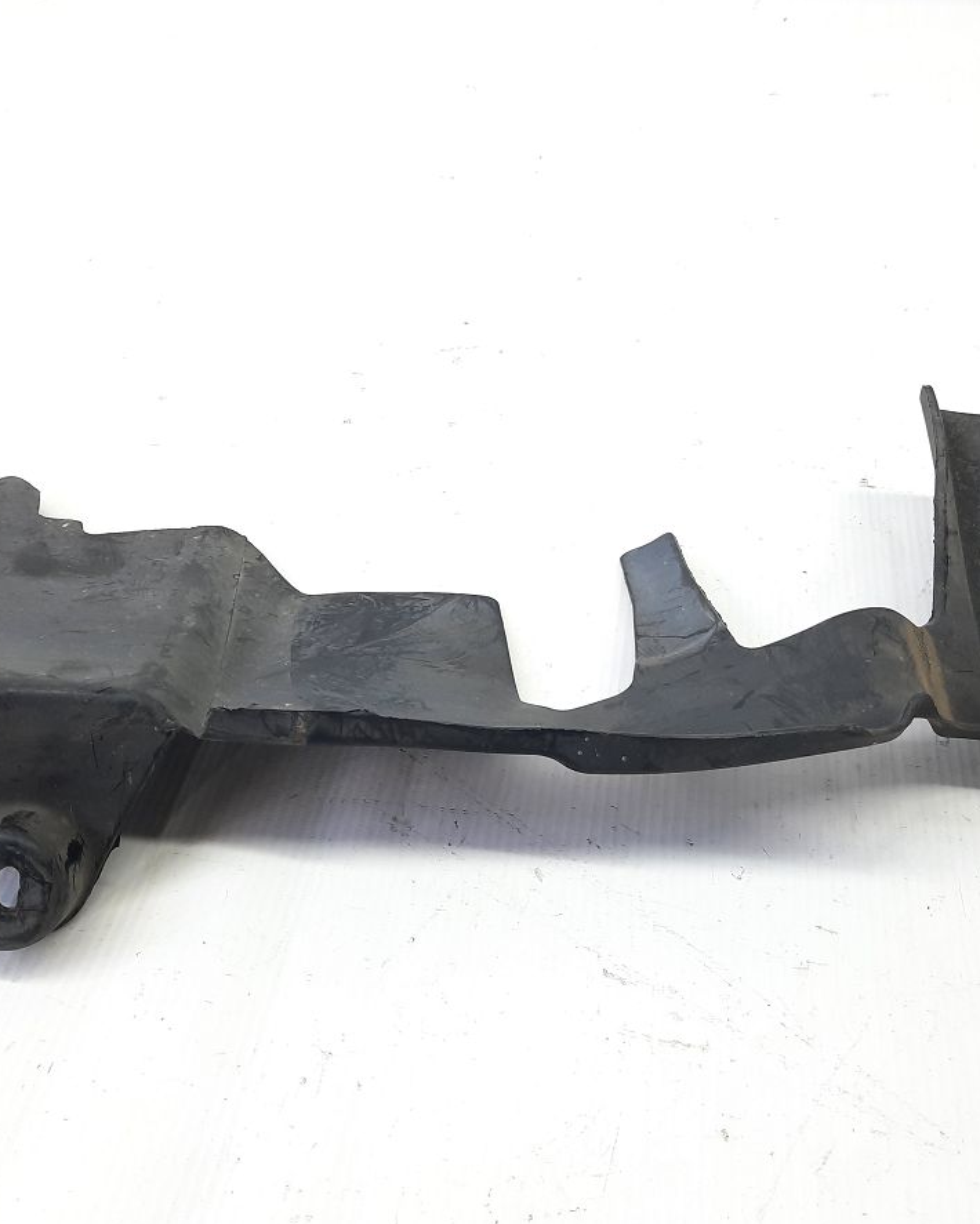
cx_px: 476
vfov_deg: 54.2
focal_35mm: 33
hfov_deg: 44.6
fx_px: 1196
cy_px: 615
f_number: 2
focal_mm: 4.6
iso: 100
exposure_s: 1/50
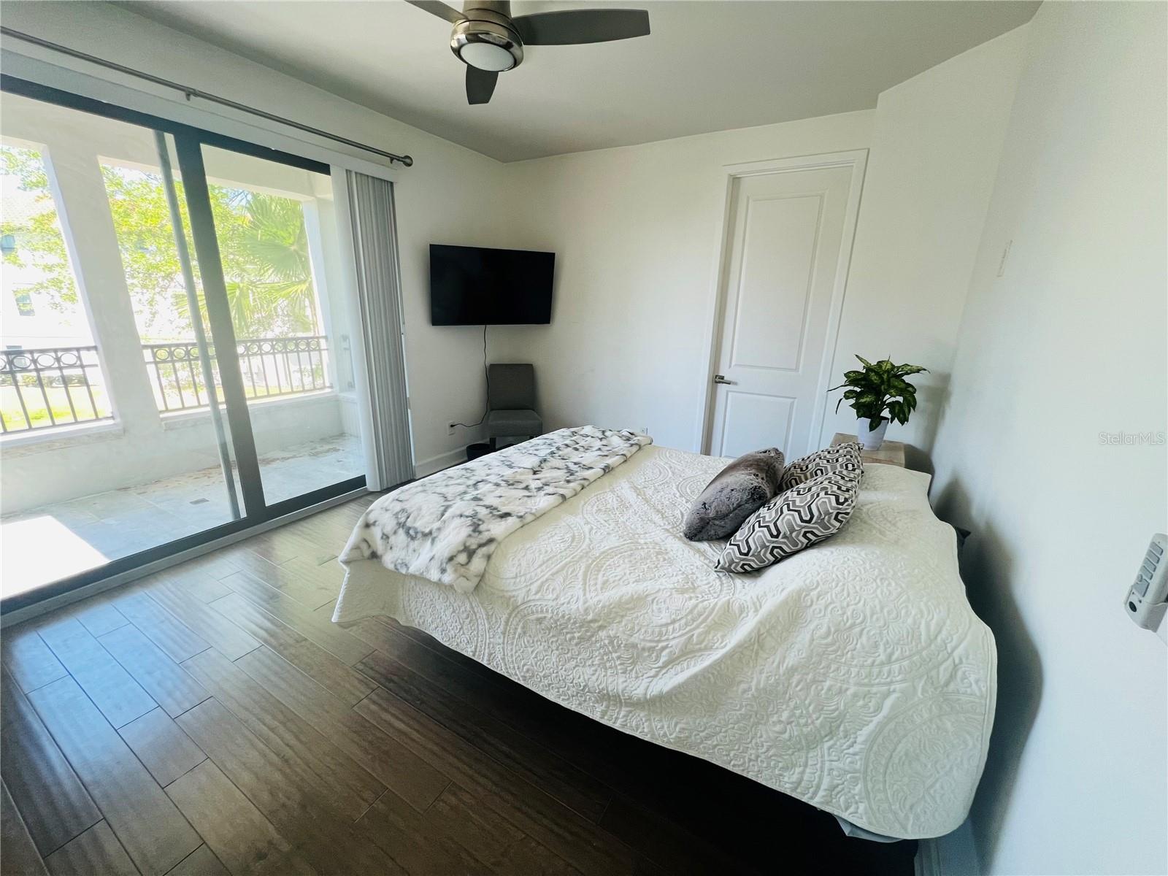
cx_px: 584
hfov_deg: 106.2
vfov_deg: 89.9
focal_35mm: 13
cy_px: 438
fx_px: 439
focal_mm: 1.57
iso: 125
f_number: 1.8
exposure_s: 1/120
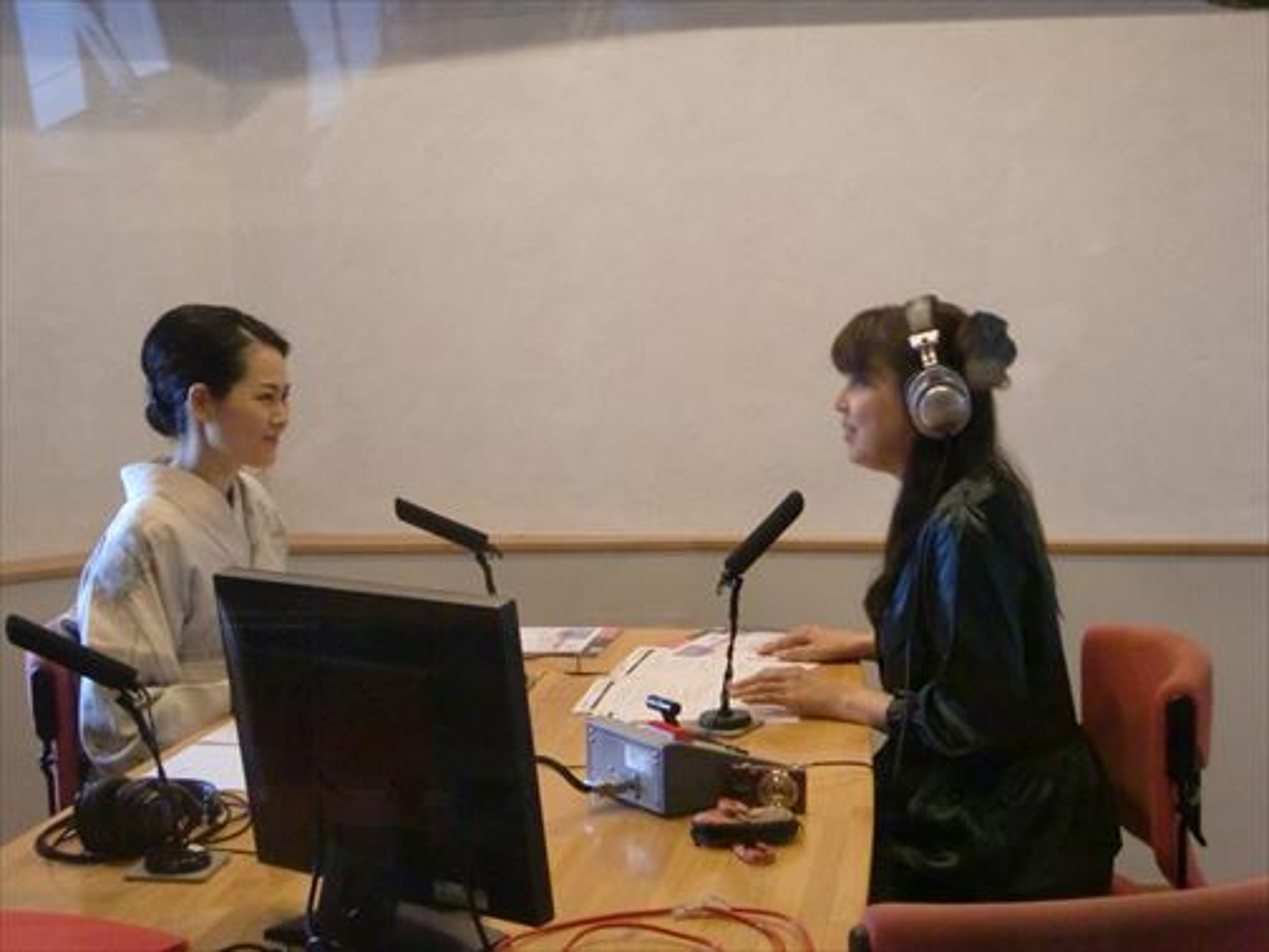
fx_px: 2016
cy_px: 476
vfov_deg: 26.6
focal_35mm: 55
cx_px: 634
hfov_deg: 34.9
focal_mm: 9.8
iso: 800
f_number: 3.6
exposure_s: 1/25
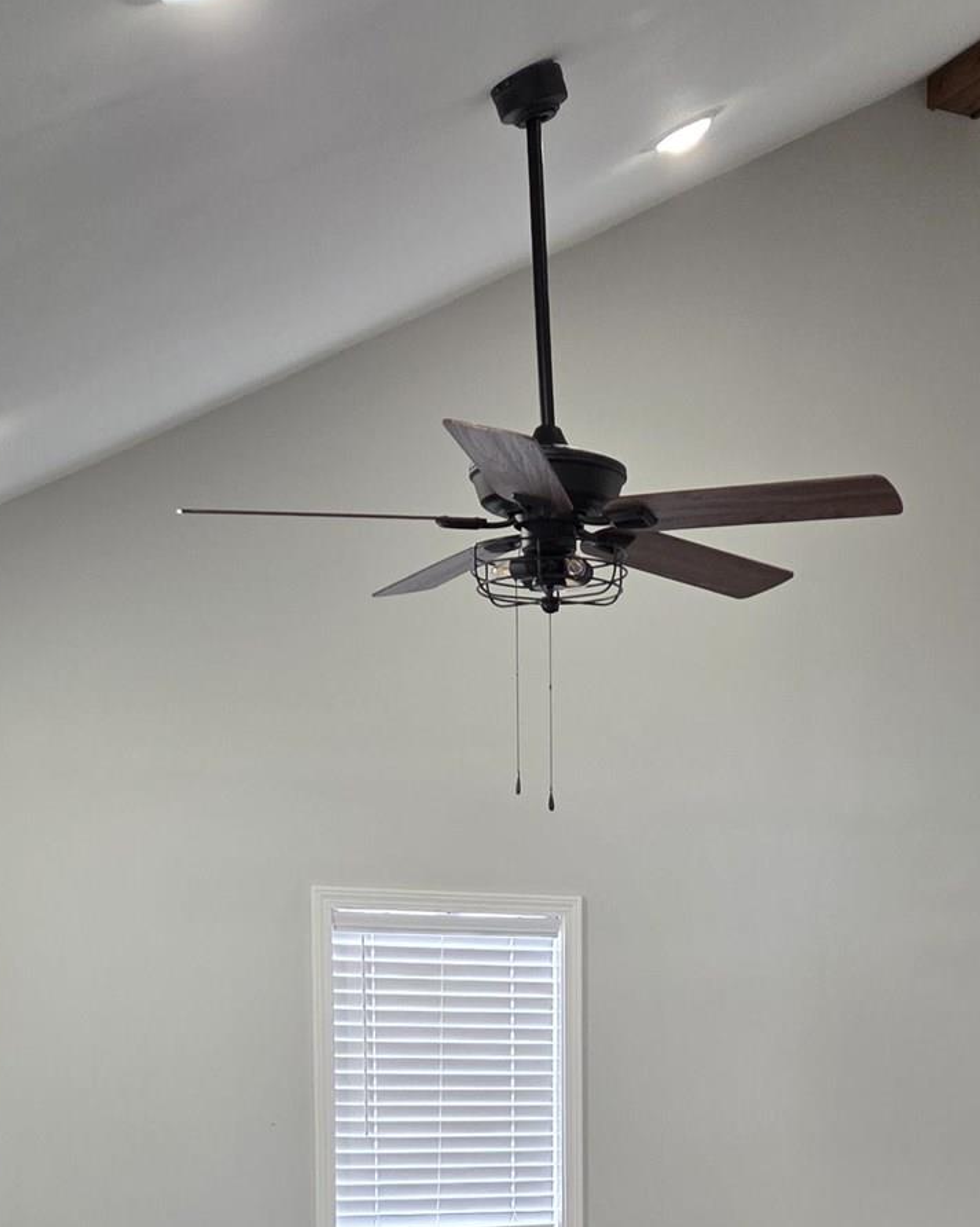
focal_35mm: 58
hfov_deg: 26.1
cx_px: 639
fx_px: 2104
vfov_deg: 29.5
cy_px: 1330
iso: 320
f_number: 1.8
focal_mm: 5.4
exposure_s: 1/120
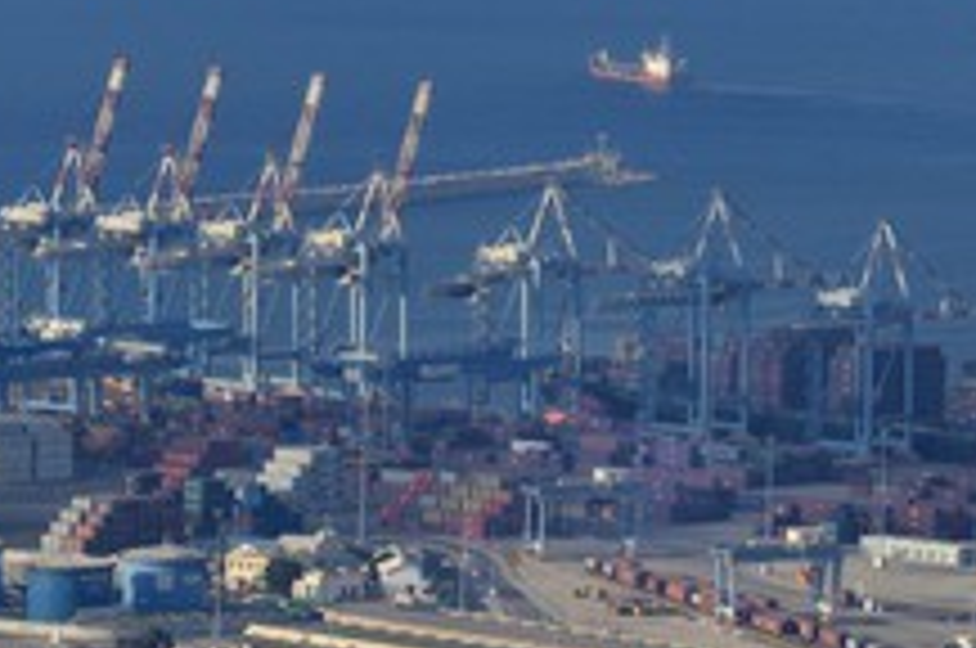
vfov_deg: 3.9
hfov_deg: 5.9
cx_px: 805
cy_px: 342
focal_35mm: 349
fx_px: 9448
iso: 250
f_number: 8
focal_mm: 180
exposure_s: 1/640
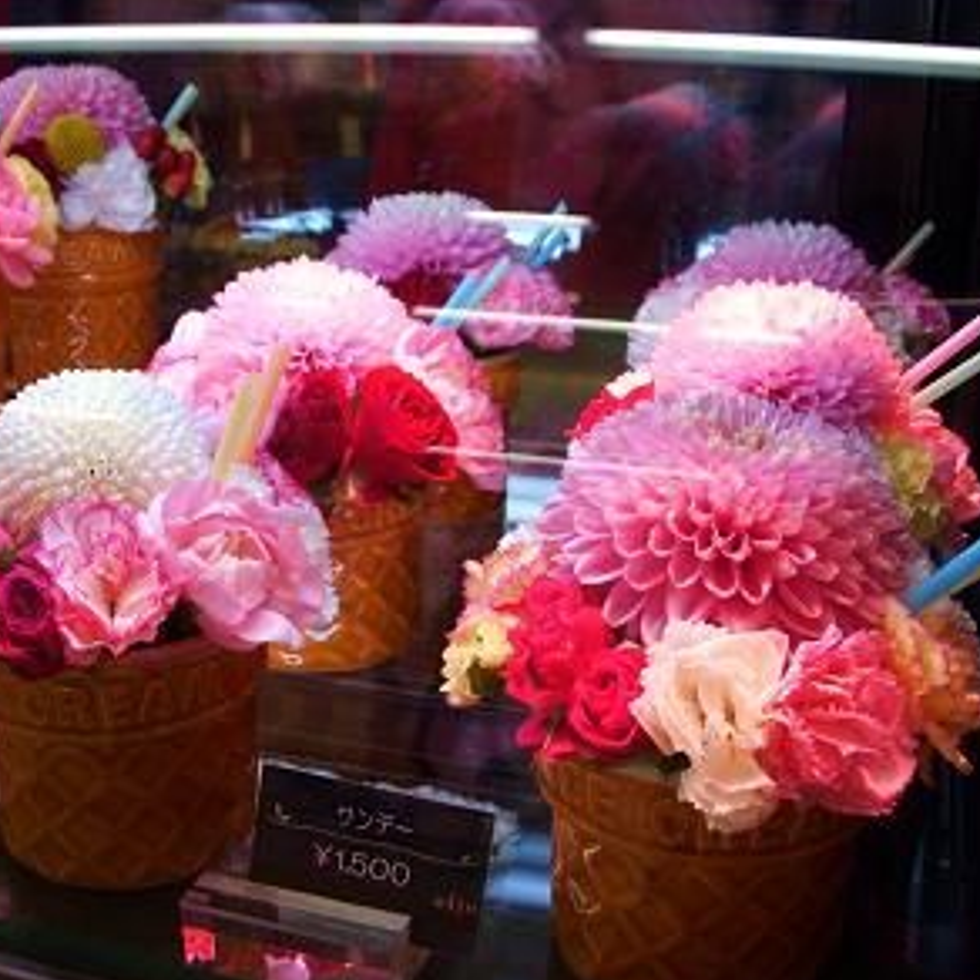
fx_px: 1473
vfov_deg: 36.8
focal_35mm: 46
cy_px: 500
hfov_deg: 36.8
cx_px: 467
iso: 100
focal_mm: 6.3
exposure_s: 1/50
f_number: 3.3
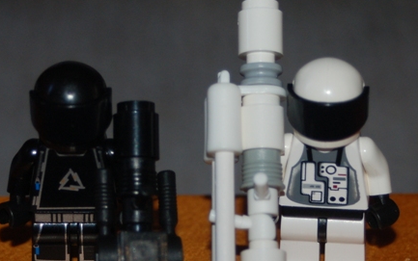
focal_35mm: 212
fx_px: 2416
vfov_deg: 6.2
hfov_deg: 9.9
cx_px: 196
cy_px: 170
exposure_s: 1/60
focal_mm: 80
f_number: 5.6
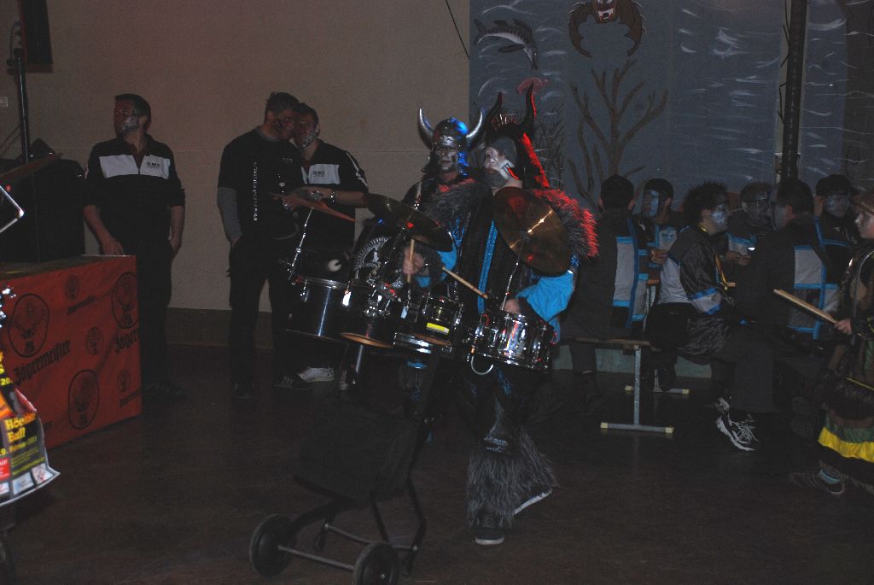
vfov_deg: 25.8
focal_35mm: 52
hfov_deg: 37.8
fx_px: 1276
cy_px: 292
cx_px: 437
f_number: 4.5
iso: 200
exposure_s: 1/60
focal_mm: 35
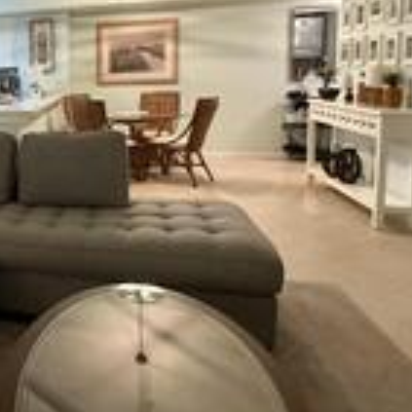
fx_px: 471
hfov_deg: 39.4
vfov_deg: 46.3
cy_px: 129
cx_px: -32
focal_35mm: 35
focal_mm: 2.22
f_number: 2.2
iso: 800
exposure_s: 1/60
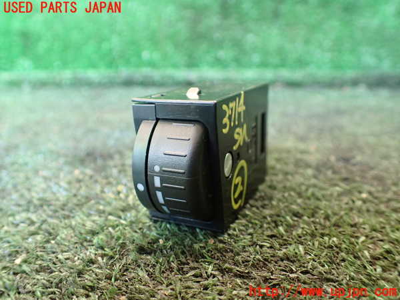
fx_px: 347
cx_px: 200
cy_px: 150
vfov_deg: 46.8
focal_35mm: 30
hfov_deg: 60.0
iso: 800
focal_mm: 5.4
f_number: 2.3
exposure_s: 1/125
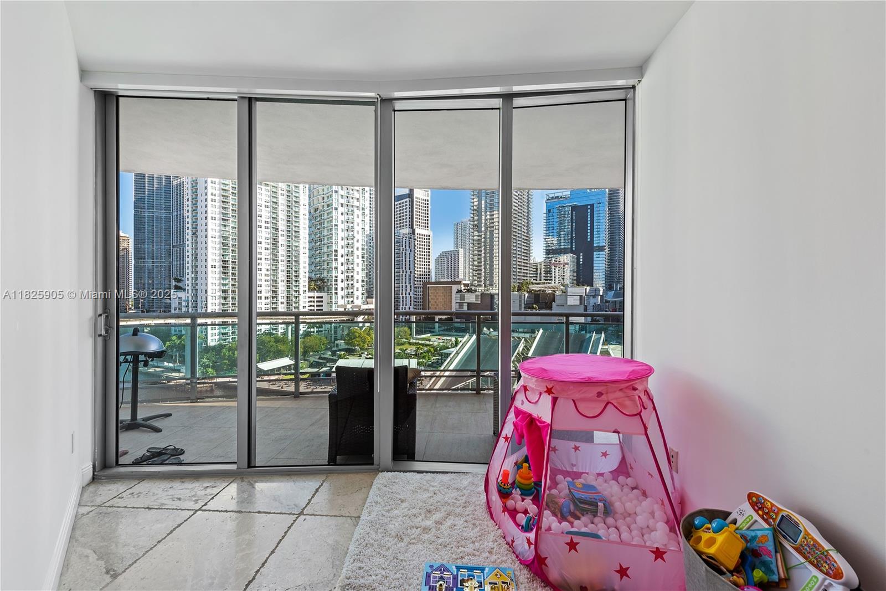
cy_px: 296
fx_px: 345
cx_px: 443
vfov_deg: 81.2
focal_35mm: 14
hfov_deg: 104.2
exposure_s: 1/50
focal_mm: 14
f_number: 10
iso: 250
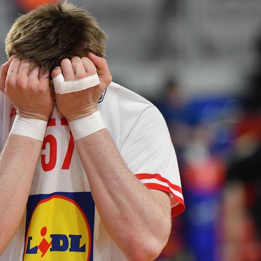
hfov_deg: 5.7
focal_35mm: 306
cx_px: 51
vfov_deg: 5.7
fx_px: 2610
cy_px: 146
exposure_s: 1/1600
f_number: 5
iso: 2000
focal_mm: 200
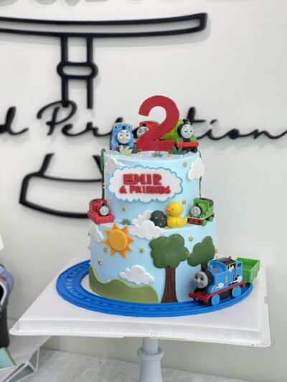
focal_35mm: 64
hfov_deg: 22.9
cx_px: 144
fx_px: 707
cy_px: 191
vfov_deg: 30.3
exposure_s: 1/100
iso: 125
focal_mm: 7.5
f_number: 2.2
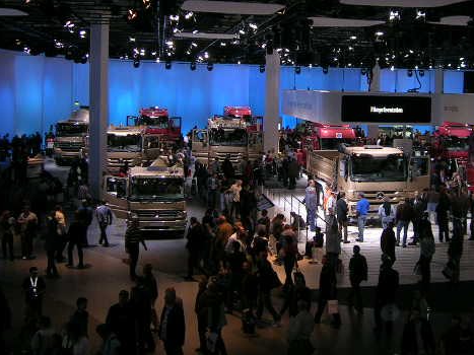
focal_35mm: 48
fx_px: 657
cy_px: 129
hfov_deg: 39.1
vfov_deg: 30.1
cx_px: 322
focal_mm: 5.4
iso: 117
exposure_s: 1/60.1
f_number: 2.8
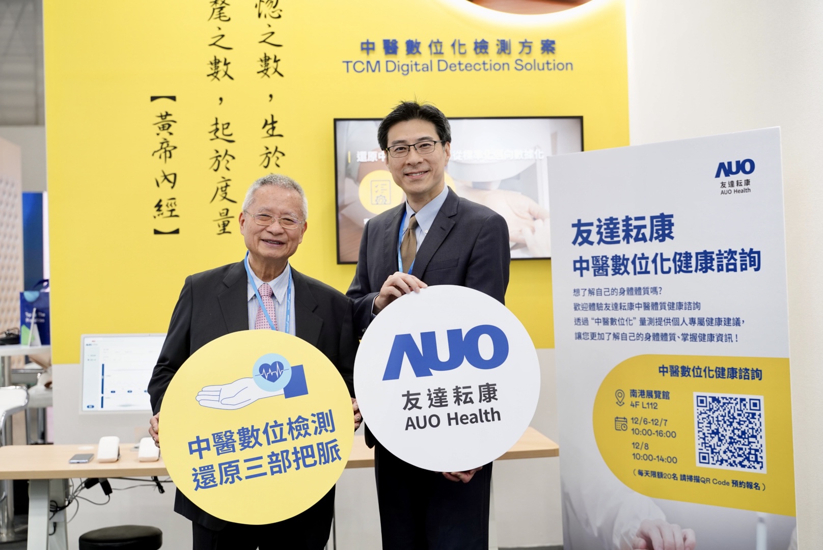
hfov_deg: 43.6
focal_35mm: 45
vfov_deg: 29.9
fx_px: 1029
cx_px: 412
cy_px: 275
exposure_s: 1/160
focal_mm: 45
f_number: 3.5
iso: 1000
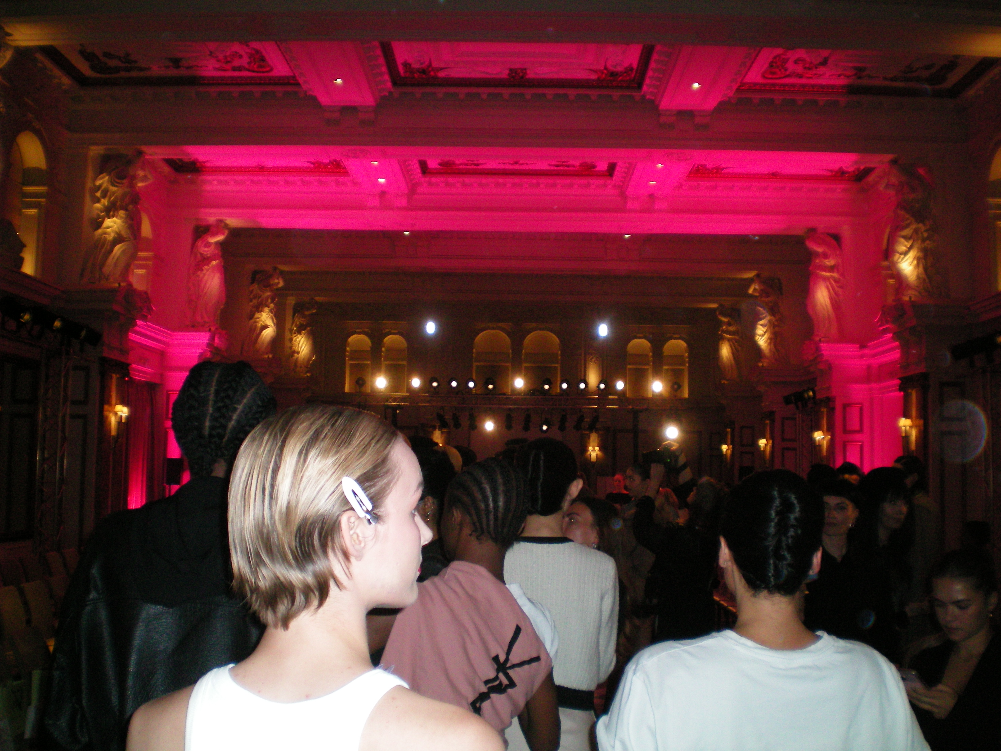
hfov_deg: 49.0
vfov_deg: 37.7
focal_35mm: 38
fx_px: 1099
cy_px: 376
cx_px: 500
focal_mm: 6.3
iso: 200
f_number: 3.1
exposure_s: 1/60
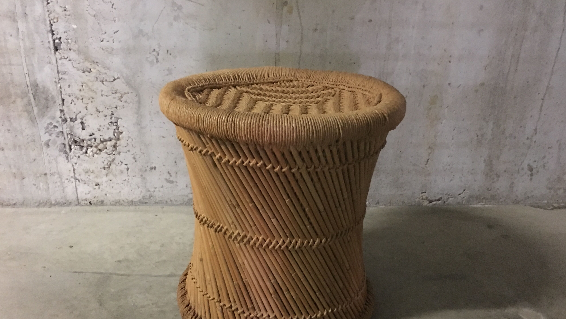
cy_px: 212
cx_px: 285
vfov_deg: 36.3
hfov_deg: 61.0
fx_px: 480
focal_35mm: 32
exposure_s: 1/4
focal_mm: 4.15
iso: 125
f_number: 2.2
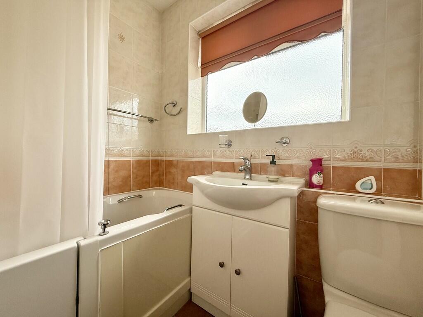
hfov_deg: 102.1
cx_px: 212
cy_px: 158
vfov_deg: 85.7
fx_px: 171
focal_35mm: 14
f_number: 2.2
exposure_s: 1/319
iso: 64
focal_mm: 2.22
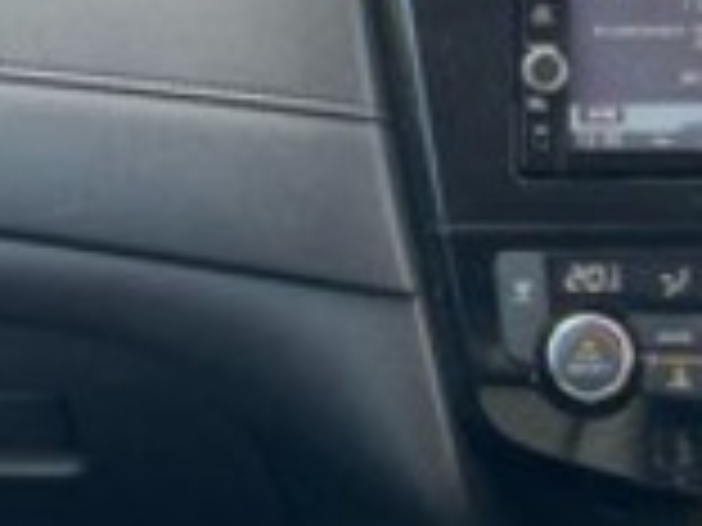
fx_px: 2596
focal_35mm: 128
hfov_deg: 15.0
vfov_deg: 11.4
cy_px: 566
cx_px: 774
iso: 50
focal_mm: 5.1
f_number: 1.6
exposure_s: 1/121
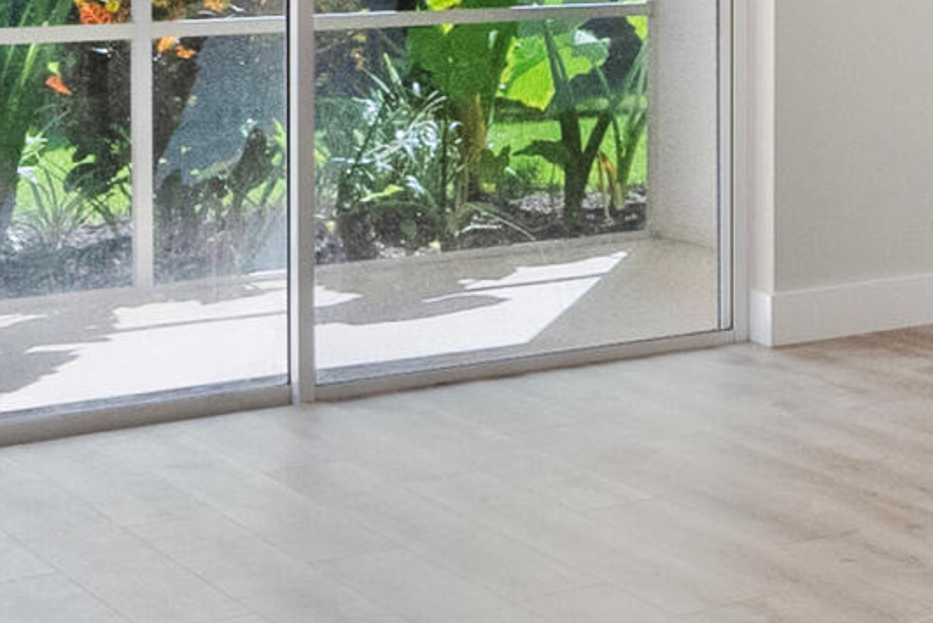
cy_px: -130
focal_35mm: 90
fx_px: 2334
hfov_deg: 19.5
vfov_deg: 14.7
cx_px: 1430
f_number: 8
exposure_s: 1/160
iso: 2000
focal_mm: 16
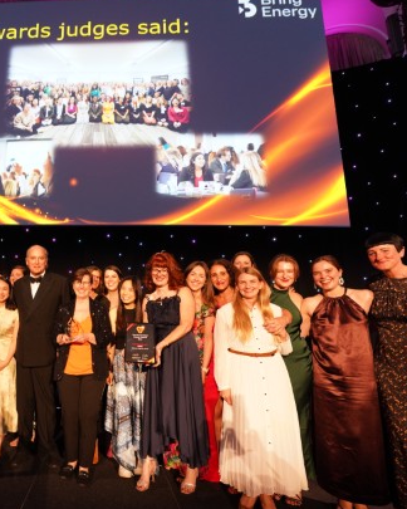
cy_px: 273
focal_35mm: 20
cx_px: 87
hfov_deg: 62.8
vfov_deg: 80.3
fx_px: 301
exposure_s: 1/80
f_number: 4
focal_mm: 12
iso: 1250
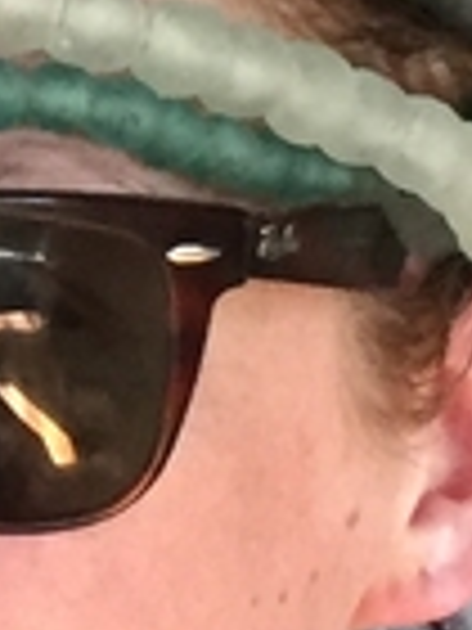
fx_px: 4836
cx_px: -688
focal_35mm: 266
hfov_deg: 5.4
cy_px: -4
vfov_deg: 7.4
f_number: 2.2
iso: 200
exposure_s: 1/33
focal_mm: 4.15
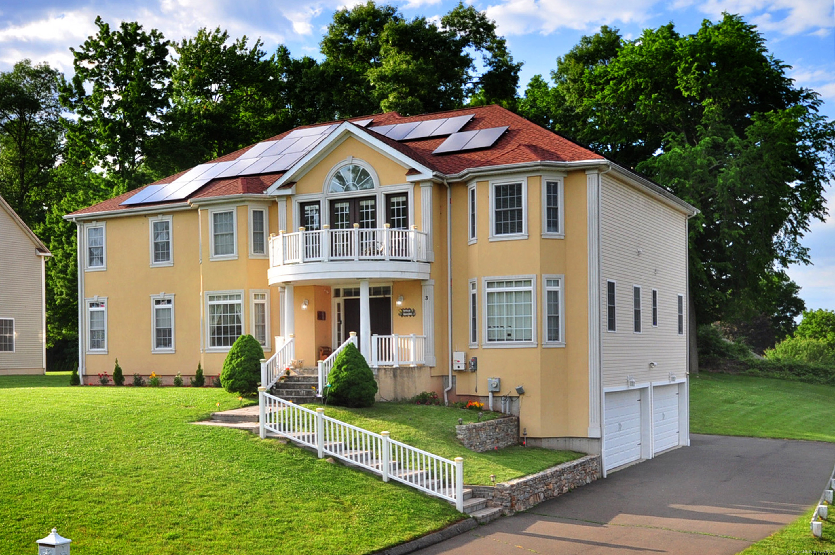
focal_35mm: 30
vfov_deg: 43.5
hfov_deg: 62.0
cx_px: 418
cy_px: 278
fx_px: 695
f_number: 8
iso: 320
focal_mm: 20
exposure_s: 1/320
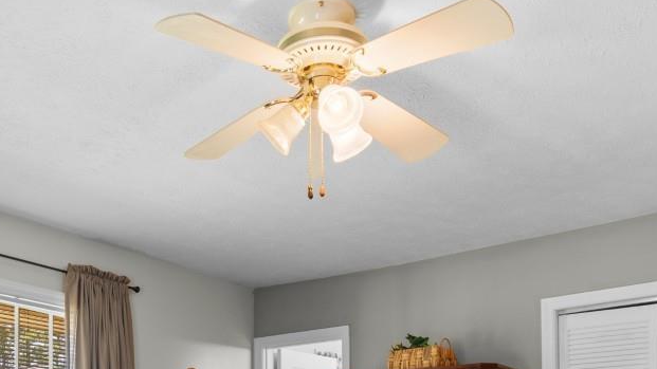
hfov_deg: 48.7
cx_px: 231
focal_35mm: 41
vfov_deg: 25.6
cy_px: 459
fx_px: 714
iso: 100
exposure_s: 1
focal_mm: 10
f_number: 4.5
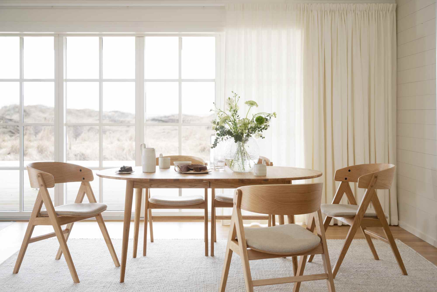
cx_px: 218
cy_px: 146
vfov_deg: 27.5
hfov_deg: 40.3
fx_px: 595
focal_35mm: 49
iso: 64
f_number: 4
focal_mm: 49
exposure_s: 1/15
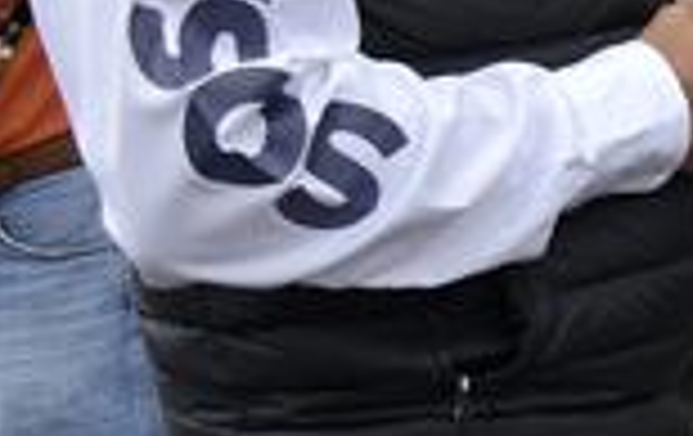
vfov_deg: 11.2
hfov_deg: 14.4
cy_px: -76
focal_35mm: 116
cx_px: 1460
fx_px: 2196
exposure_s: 1/200
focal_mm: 18
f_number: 5
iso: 200
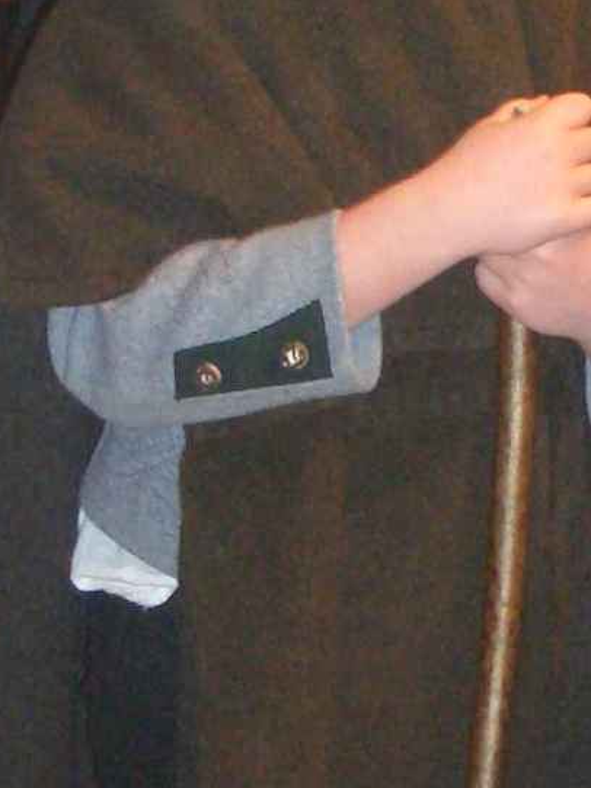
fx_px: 3391
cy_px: 345
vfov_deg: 13.2
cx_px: 569
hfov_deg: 9.9
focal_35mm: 149
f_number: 2.6
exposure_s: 1/60
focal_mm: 5.8
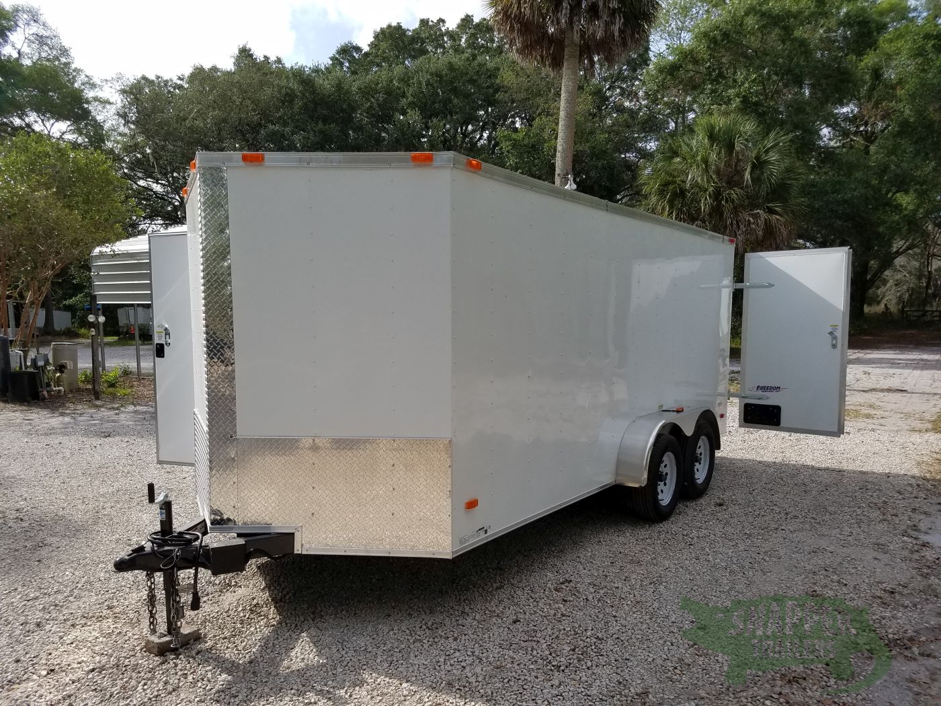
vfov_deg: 53.1
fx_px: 707
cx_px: 470
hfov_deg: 67.3
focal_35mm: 26
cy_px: 353
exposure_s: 1/1692
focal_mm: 4.2
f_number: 1.7
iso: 50
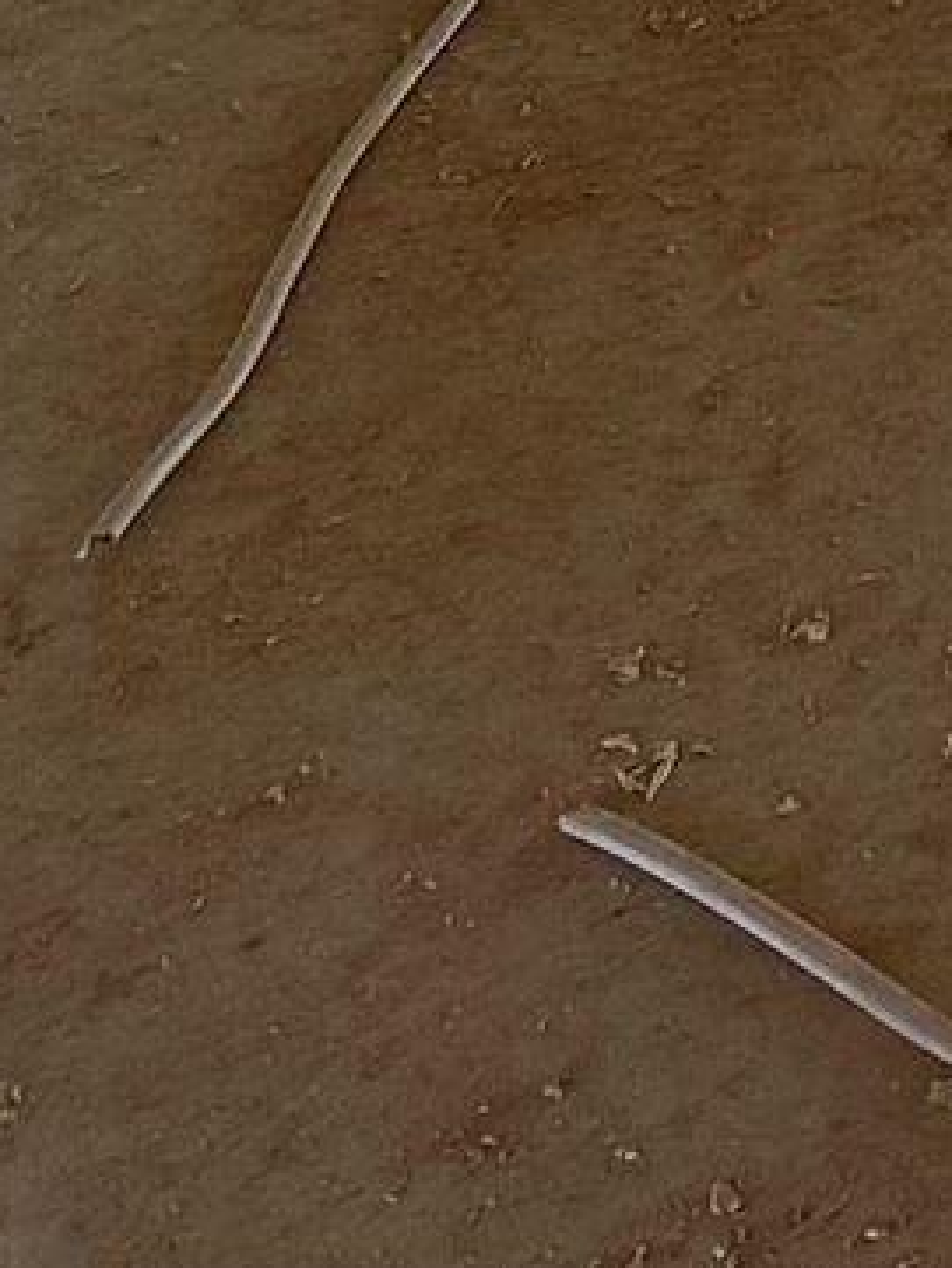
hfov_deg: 8.8
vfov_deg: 9.5
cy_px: -2754
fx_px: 5607
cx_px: 2319
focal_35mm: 153
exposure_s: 1/121
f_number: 1.78
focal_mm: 6.86
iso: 125
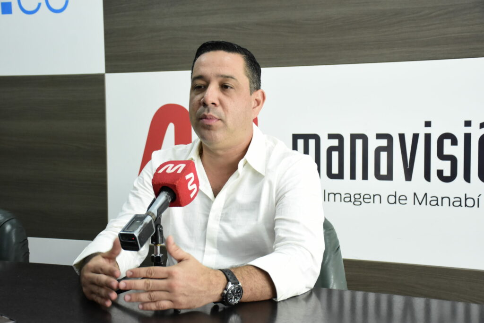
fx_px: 686
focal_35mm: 51
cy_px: 162
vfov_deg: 26.5
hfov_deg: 38.9
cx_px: 242
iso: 2000
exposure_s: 1/100
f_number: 4.2
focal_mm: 34
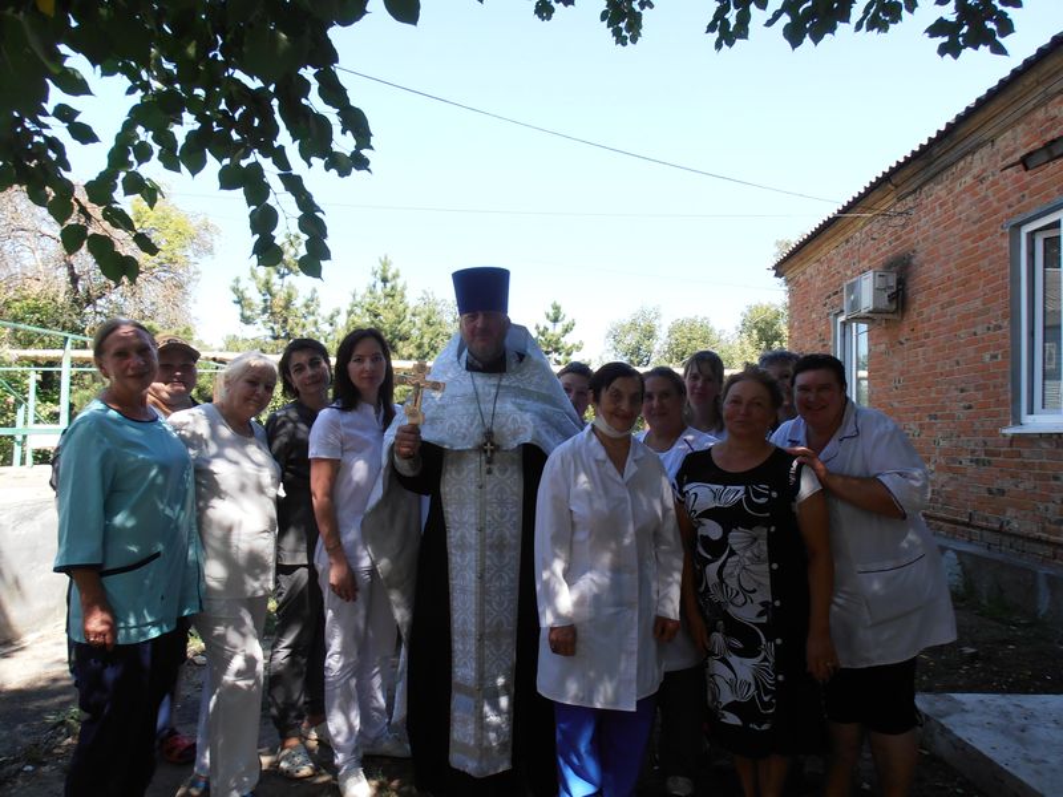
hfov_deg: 71.6
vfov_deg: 56.8
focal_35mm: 24
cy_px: 398
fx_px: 737
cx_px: 532
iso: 80
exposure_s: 1/50
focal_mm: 4.2
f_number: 7.9
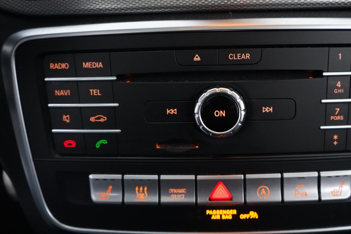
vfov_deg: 35.0
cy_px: 113
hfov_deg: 50.3
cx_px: 214
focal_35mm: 38
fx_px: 370
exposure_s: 1/80
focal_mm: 31
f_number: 3.5
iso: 12800
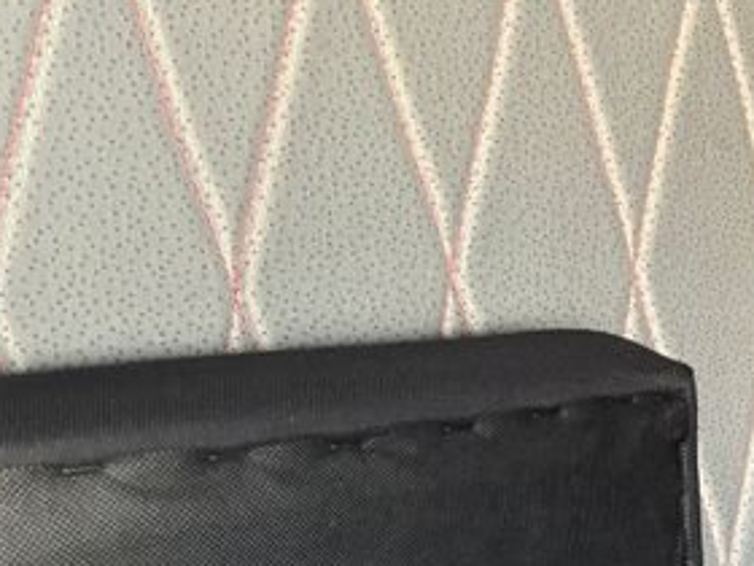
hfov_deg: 17.6
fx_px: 2069
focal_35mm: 95
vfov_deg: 14.7
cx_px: 1258
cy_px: 787
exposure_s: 1/60
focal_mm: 5.96
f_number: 1.6
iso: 200
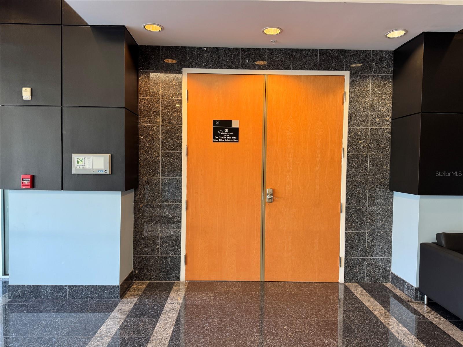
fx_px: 321
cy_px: 174
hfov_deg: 71.6
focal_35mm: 24
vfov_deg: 56.8
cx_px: 232
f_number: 1.78
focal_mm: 6.76
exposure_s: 1/60
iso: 125
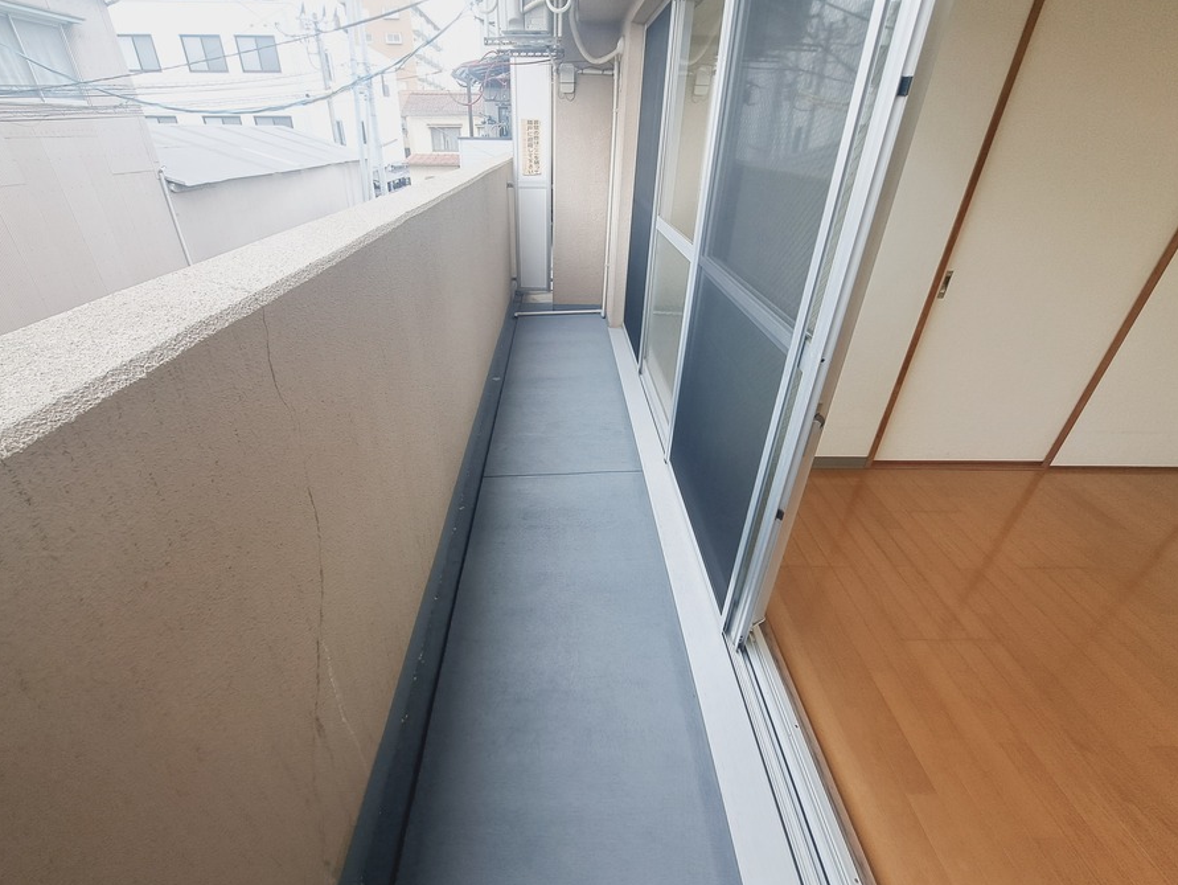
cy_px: 423
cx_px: 558
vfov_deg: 85.7
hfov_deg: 101.9
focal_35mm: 14
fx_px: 477
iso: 50
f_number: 2.2
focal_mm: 1.74
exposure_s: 1/60
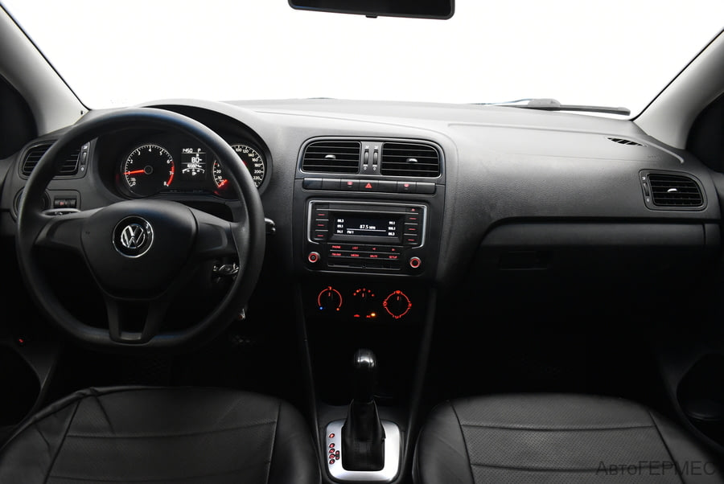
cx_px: 362
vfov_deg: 48.0
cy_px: 242
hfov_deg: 67.3
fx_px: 544
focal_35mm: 27
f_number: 3.5
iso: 2800
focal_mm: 18
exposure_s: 1/50
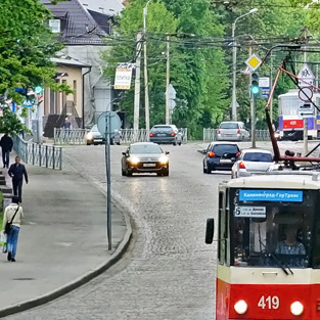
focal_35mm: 342
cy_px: 176
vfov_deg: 5.1
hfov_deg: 5.1
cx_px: 404
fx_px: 3577
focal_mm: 70
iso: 800
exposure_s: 1/125
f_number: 5.6
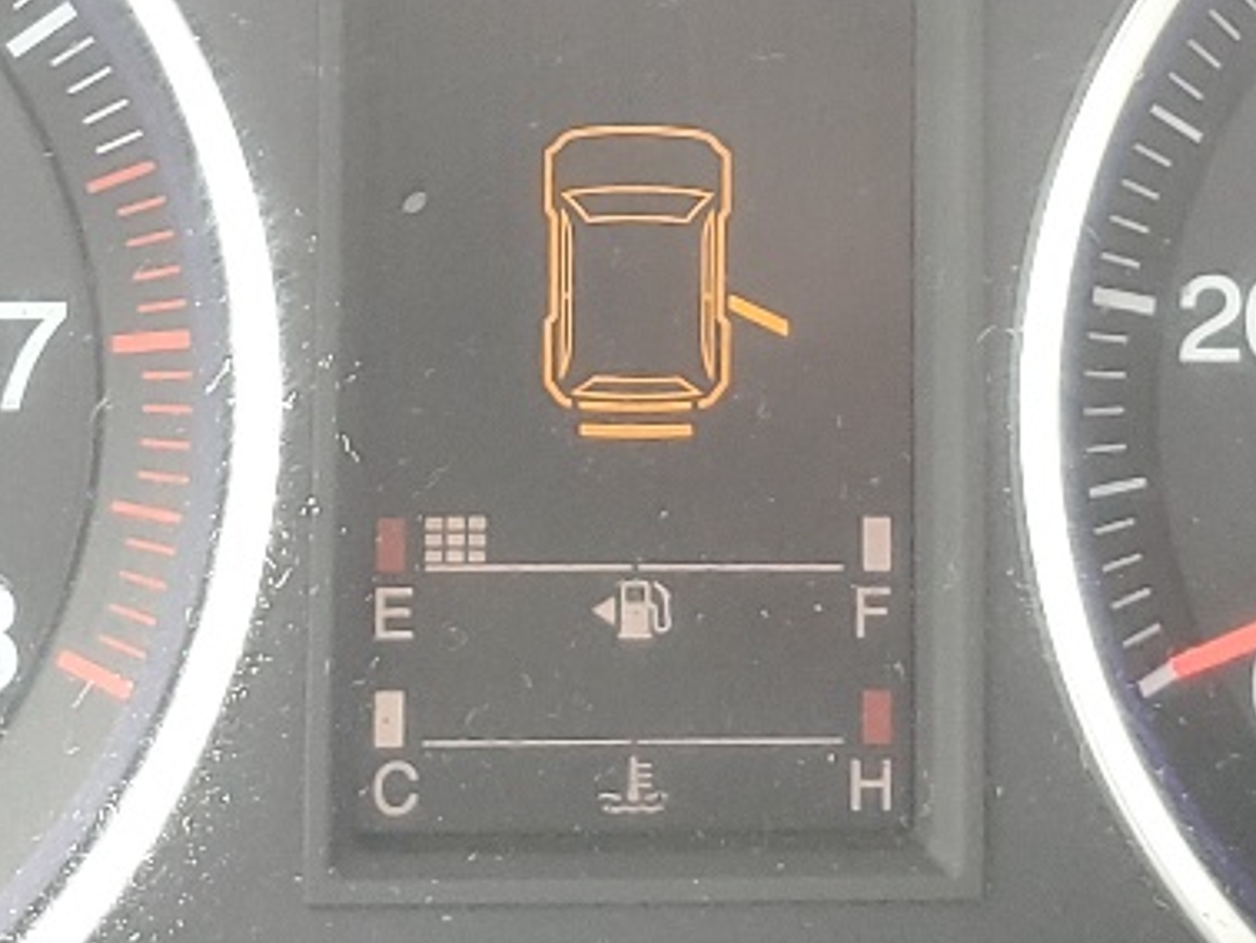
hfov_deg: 17.9
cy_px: 226
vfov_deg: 13.4
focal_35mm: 110
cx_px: 615
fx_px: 3994
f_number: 1.5
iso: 59
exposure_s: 1/60.2
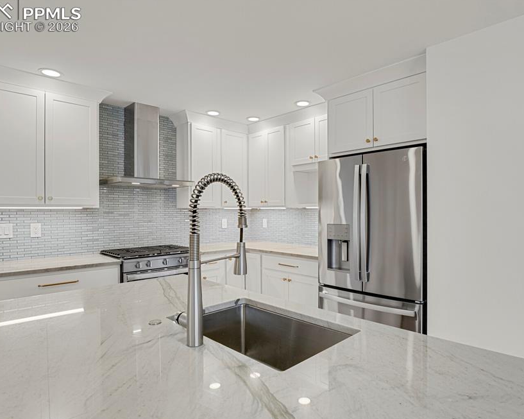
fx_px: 310
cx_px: 281
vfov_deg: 68.1
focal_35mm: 20
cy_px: 215
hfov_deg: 80.3
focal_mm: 17
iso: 2200
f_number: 8
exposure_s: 1/20
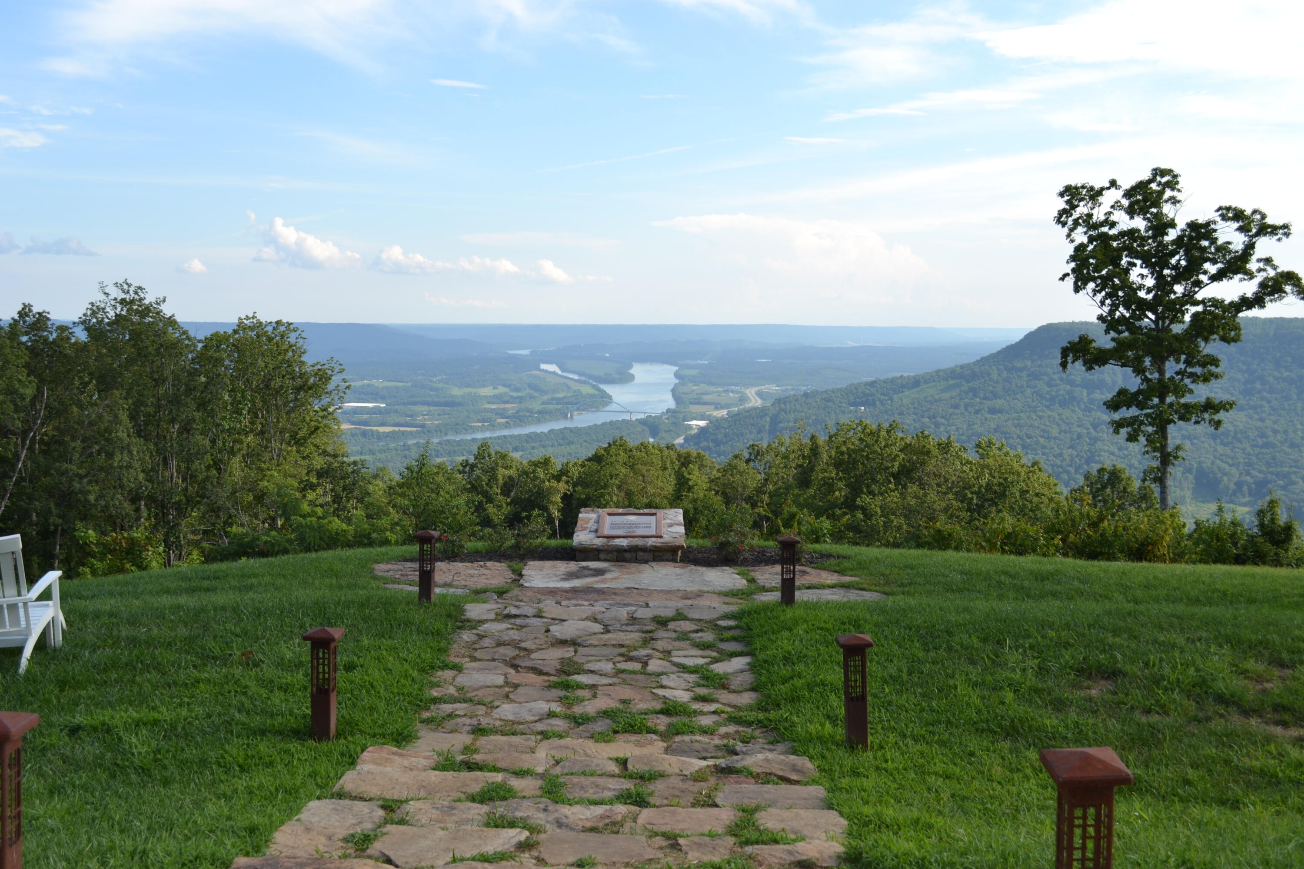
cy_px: 434
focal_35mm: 33
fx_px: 1195
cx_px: 652
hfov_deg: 57.2
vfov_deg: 40.0
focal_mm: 22
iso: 100
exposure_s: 1/200
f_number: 6.3
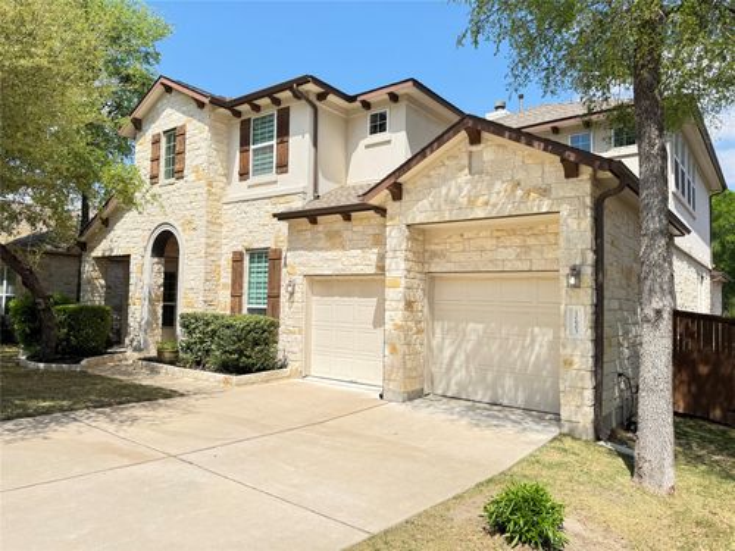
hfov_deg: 71.6
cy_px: 276
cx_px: 368
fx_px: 510
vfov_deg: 56.8
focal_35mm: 24
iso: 80
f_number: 1.78
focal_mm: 6.76
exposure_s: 1/2041
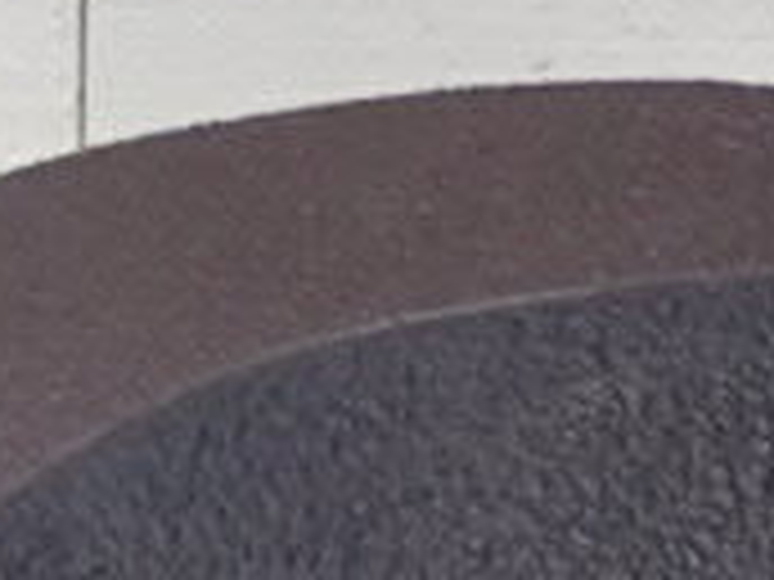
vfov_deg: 8.0
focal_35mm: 182
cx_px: 81
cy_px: 796
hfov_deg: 10.8
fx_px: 4069
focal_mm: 8.99
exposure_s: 1/15
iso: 800
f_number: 3.2
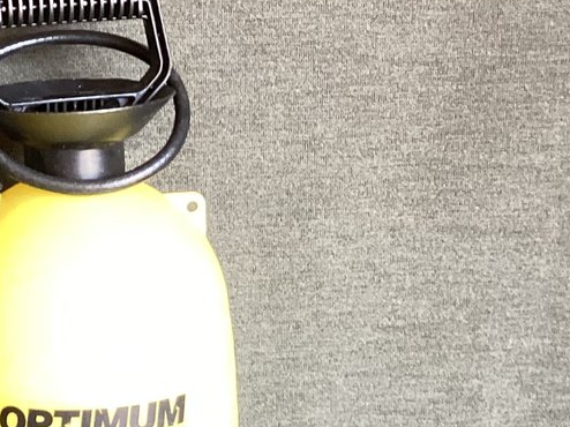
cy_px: 114
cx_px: 96
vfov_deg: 15.5
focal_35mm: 95
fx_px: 1564
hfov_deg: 20.4
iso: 160
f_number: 2.4
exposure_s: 1/50
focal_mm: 3.3
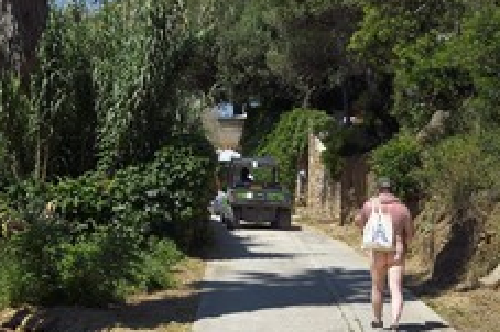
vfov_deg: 18.4
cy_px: 125
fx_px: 1027
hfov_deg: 27.0
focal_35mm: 74
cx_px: 121
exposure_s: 1/400
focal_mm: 40
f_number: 10
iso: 200
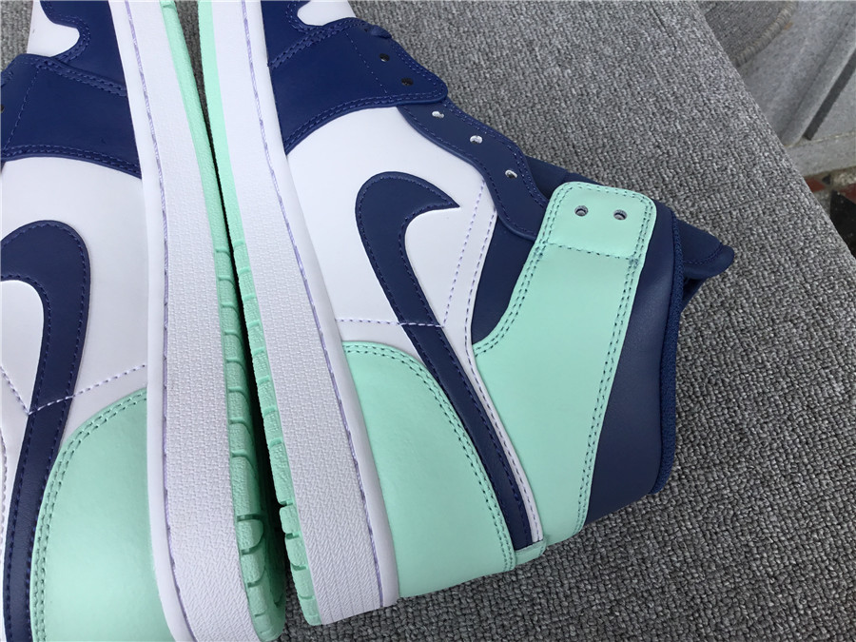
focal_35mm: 31
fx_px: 767
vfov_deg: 45.4
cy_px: 321
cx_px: 428
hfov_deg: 58.4
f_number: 2.4
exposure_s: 1/339
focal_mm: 3.3
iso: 25
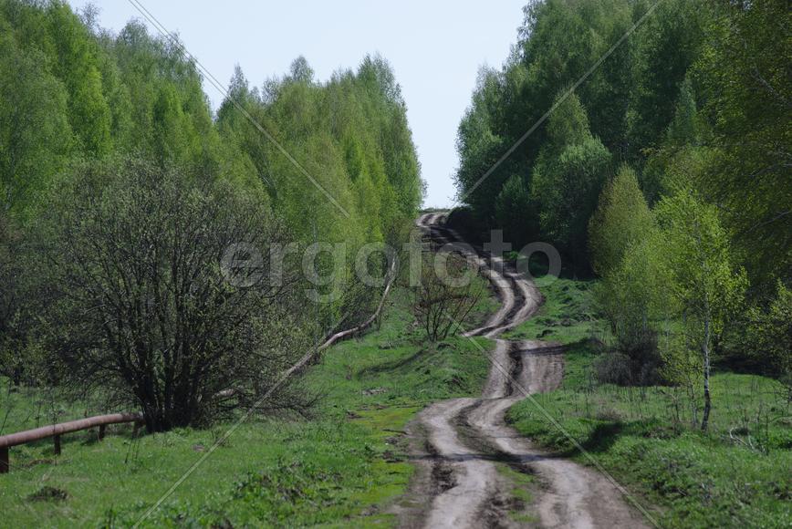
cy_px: 264
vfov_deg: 6.1
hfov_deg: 9.1
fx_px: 4953
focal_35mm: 225
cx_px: 396
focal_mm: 150
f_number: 6.3
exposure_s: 1/400
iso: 100
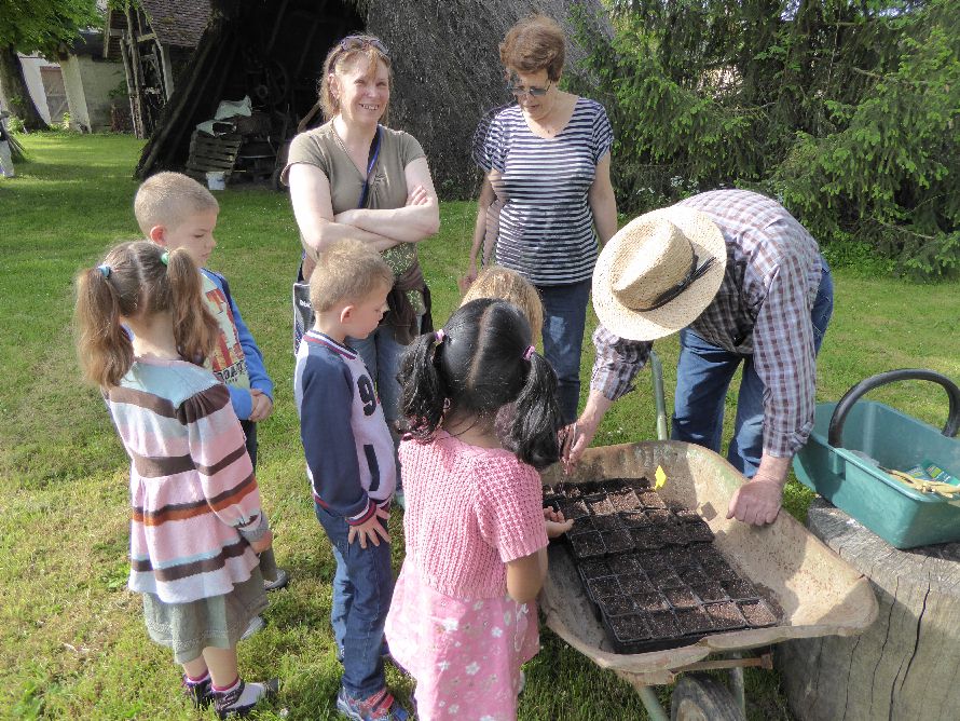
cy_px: 360
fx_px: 694
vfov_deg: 54.9
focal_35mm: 25
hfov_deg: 69.4
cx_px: 480
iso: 200
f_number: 3.3
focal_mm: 4.3
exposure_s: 1/400
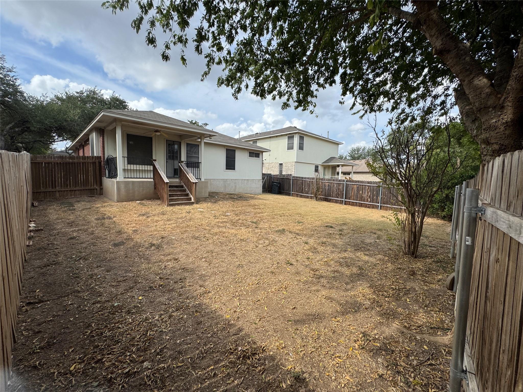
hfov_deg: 102.1
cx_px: 262
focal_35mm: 14
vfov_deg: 85.7
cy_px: 196
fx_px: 212
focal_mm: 2.22
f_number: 2.2
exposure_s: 1/1420
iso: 50
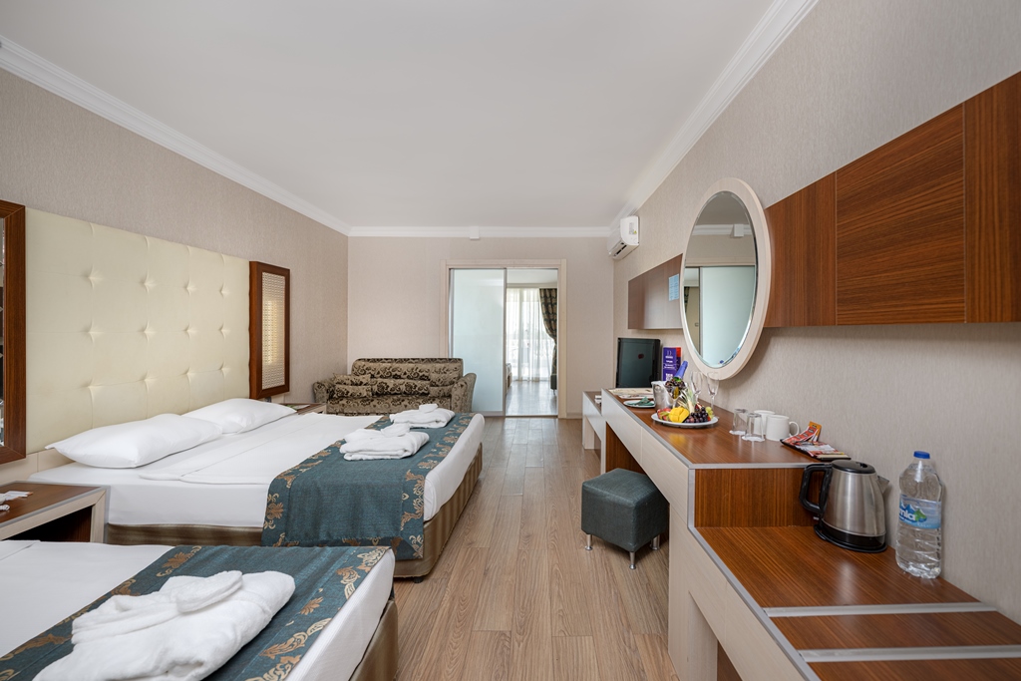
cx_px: 510
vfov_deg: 81.2
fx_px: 397
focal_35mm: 14
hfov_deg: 104.2
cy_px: 340
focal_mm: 14
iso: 100
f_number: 3.5
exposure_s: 1/250
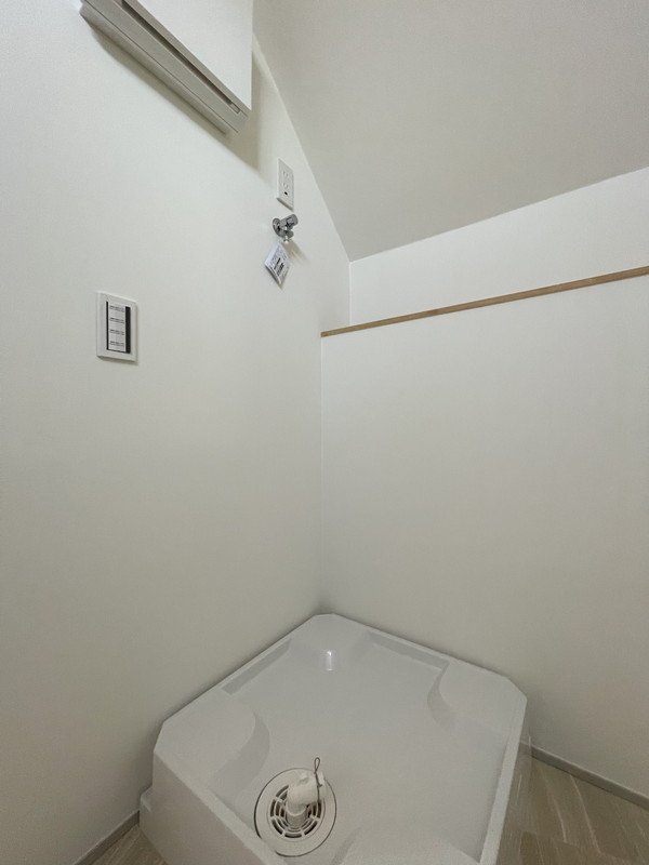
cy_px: 432
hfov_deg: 85.7
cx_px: 324
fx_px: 350
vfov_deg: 102.1
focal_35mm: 14
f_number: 2.4
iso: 200
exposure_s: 1/99
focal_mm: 1.54
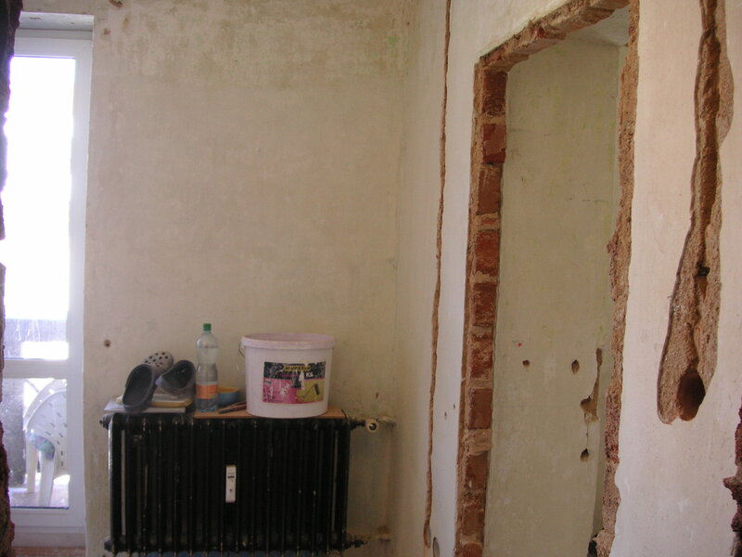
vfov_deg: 38.7
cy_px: 278
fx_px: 793
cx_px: 371
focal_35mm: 37
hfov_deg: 50.1
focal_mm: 6.1
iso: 50
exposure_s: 1/45
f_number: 2.8
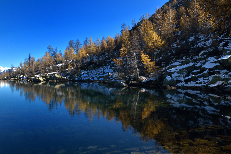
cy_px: 77
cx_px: 116
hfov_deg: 57.2
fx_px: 212
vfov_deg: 40.0
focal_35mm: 33
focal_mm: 22
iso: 200
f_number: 11
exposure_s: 1/200
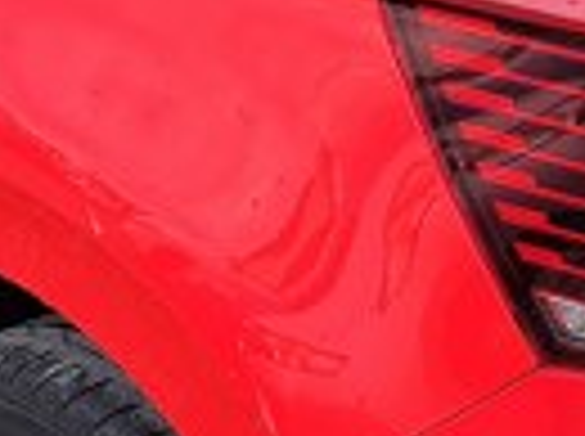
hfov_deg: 13.3
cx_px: 423
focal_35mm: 148
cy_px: 108
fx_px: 2497
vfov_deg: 10.0
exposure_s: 1/370
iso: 50
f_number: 1.8
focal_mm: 5.23
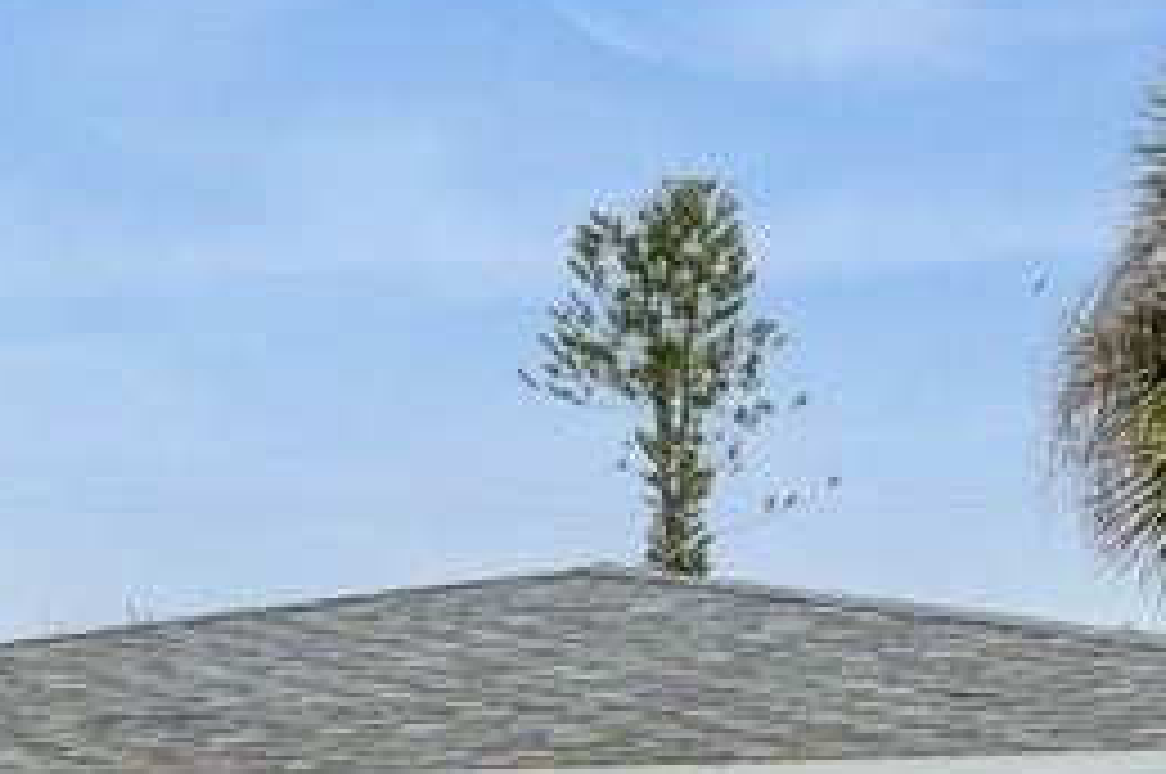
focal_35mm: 198
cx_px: 554
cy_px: 1400
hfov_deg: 10.4
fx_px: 6405
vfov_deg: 6.8
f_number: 8
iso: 200
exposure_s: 1/160
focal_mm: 32
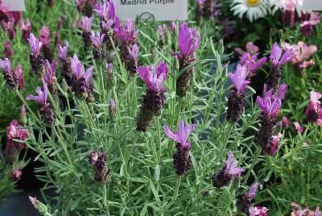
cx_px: 161
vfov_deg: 30.9
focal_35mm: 44
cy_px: 108
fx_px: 390
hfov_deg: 44.9
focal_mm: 29
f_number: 8
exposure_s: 1/60
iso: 160
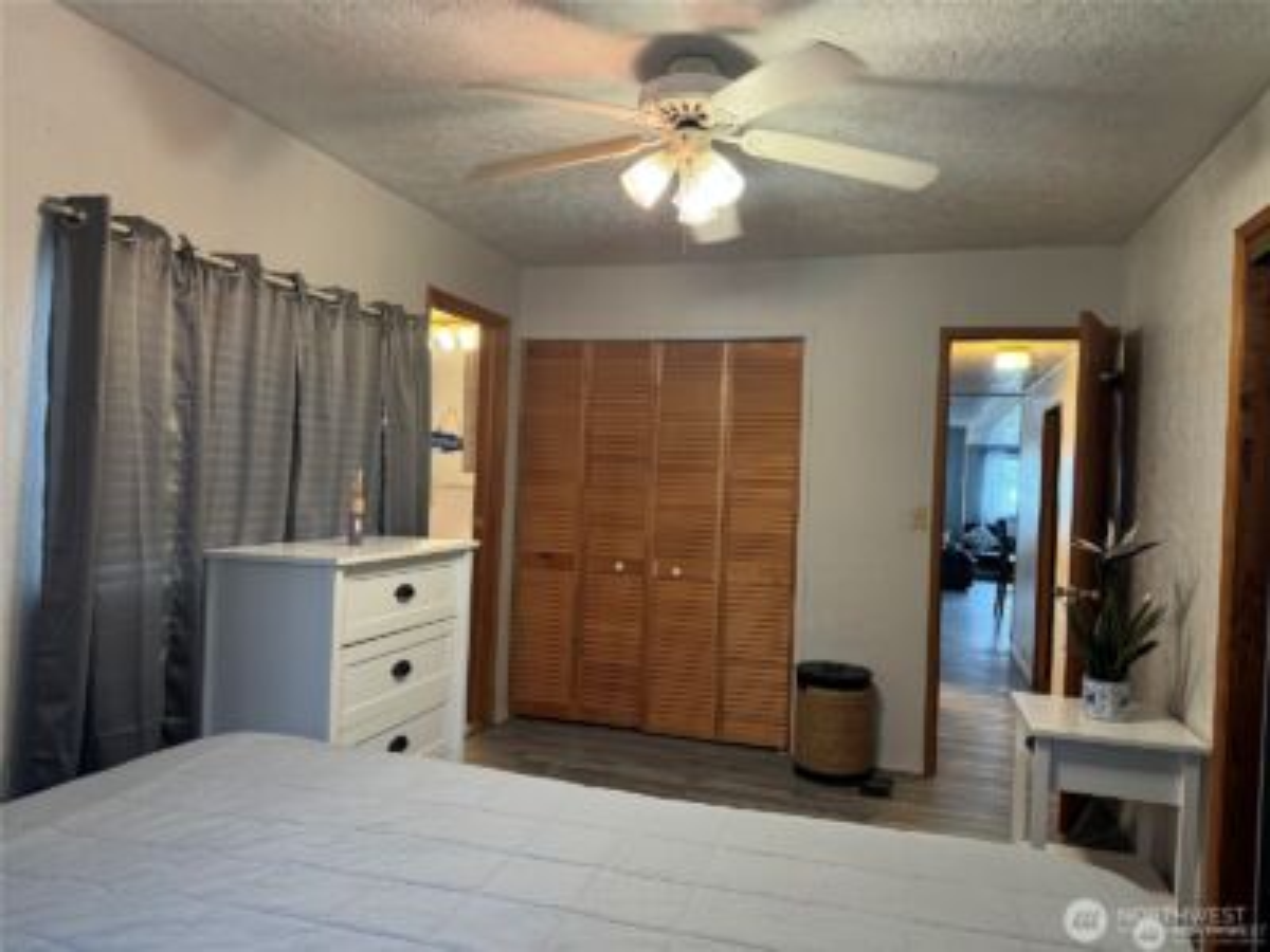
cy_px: 476
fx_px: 881
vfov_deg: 56.8
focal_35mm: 24
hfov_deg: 71.6
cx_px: 635
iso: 200
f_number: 1.78
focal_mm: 6.76
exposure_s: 1/60
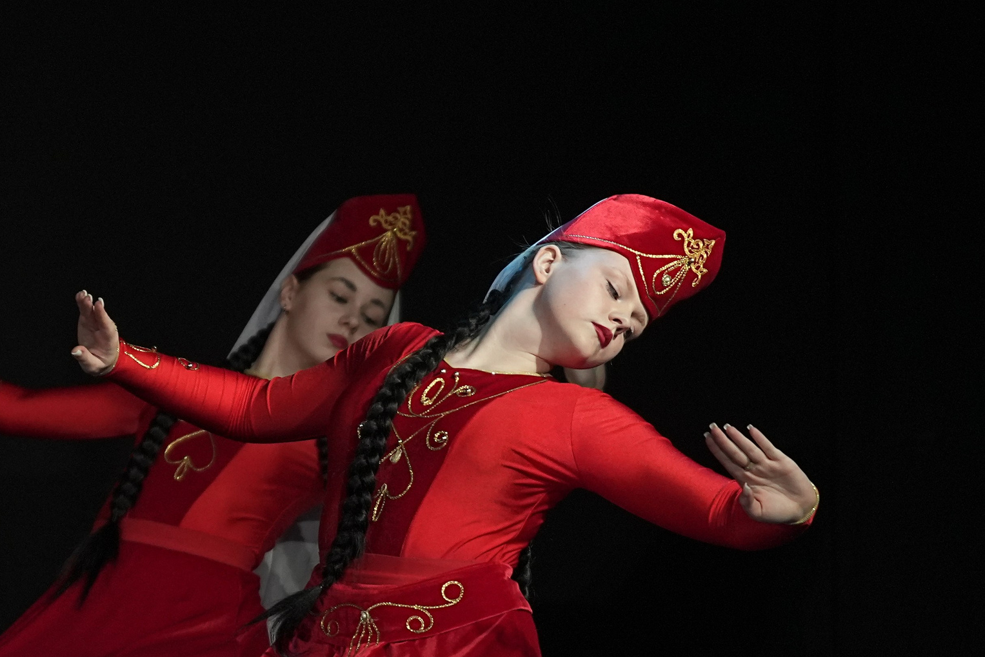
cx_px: 285
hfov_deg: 4.1
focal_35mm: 503
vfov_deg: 2.7
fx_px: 13762
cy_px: 384
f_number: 4
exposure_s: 1/400
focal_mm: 200
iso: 2000
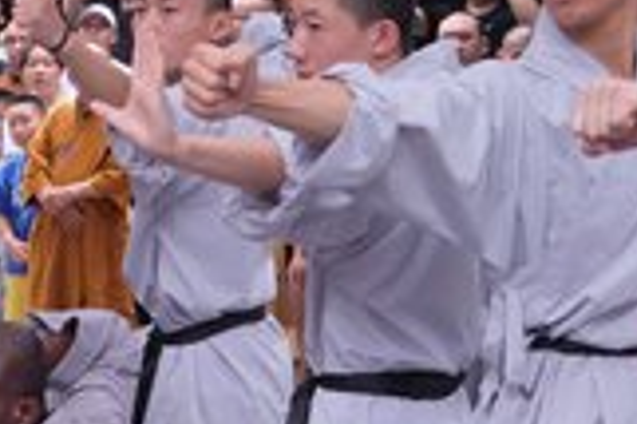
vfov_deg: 9.0
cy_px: 343
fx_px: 2687
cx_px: -162
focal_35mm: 152
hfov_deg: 13.1
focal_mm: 32.6
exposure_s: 1/500
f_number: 4.3
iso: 2000
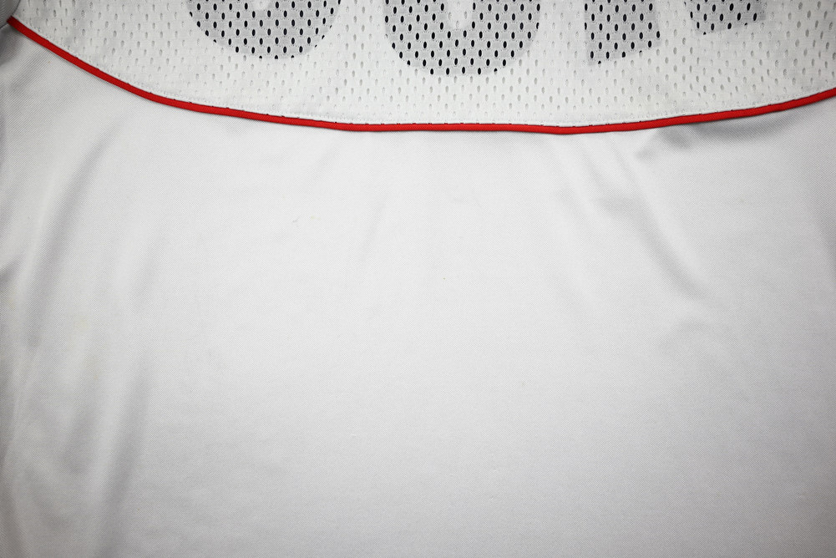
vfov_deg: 53.2
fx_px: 557
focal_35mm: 24
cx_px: 418
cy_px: 279
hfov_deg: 73.7
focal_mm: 24
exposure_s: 1/125
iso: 200
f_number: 4.8
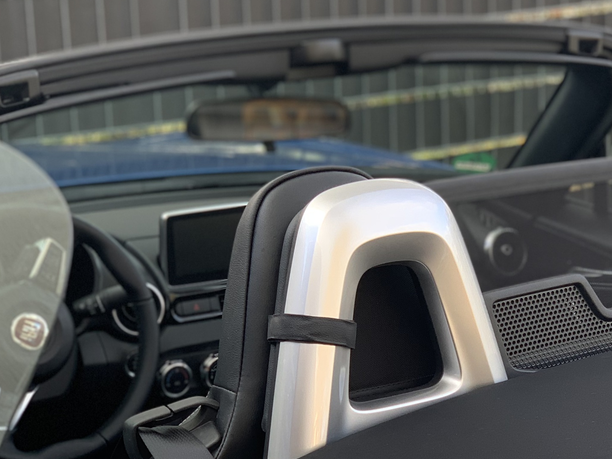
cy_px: 336
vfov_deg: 14.5
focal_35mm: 102
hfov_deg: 19.1
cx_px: 495
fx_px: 1803
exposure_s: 1/122
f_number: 2.4
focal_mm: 6
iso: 50
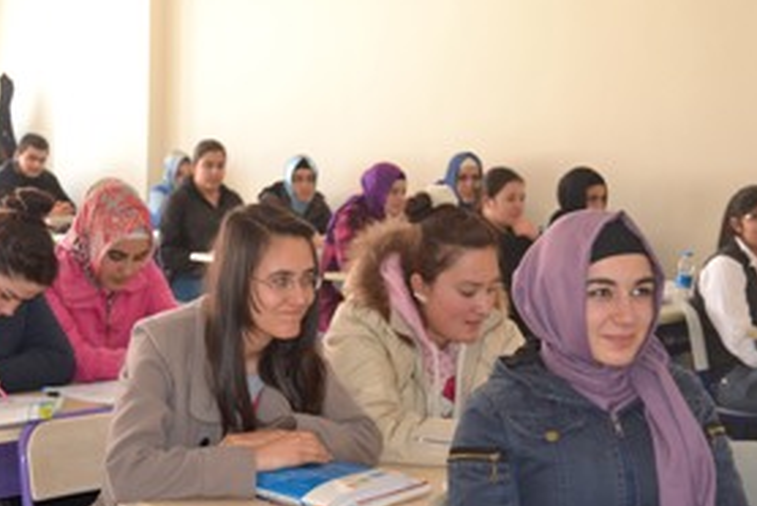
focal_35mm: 58
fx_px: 1221
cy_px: 303
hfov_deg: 34.4
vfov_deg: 23.4
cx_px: 313
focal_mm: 24
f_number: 3.8
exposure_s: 1/60
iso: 560
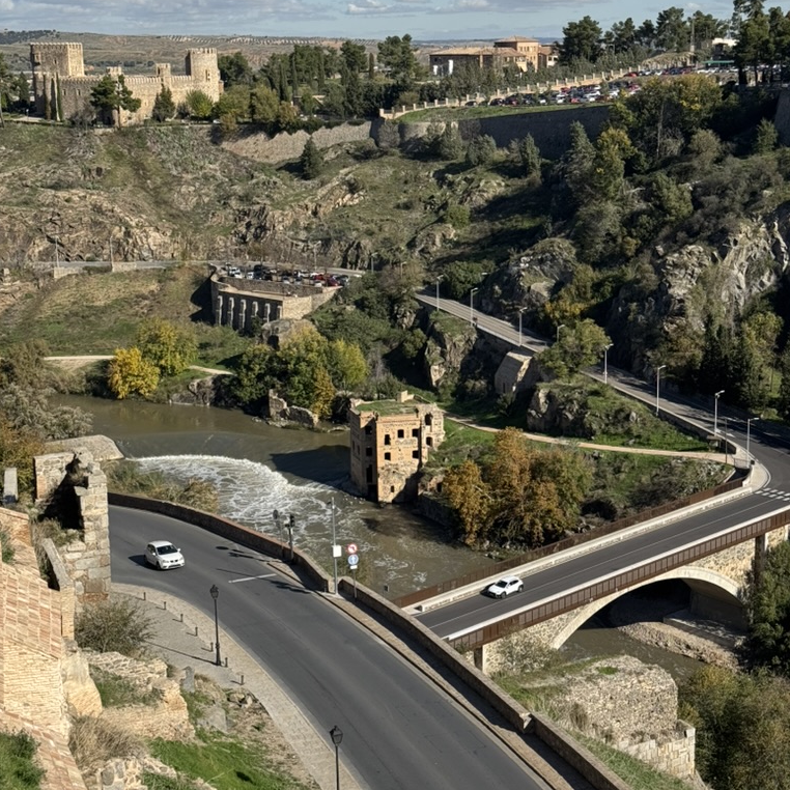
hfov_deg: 30.0
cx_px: 393
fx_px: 1472
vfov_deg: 30.0
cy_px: 360
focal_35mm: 57
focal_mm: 6.76
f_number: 1.78
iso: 64
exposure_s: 1/4310
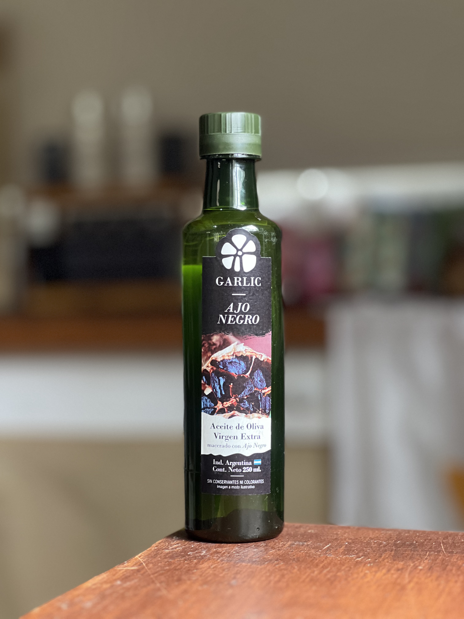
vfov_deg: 25.3
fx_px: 1376
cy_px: 310
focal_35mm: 77
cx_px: 232
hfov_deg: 19.1
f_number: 2.8
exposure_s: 1/40
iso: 400
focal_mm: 9
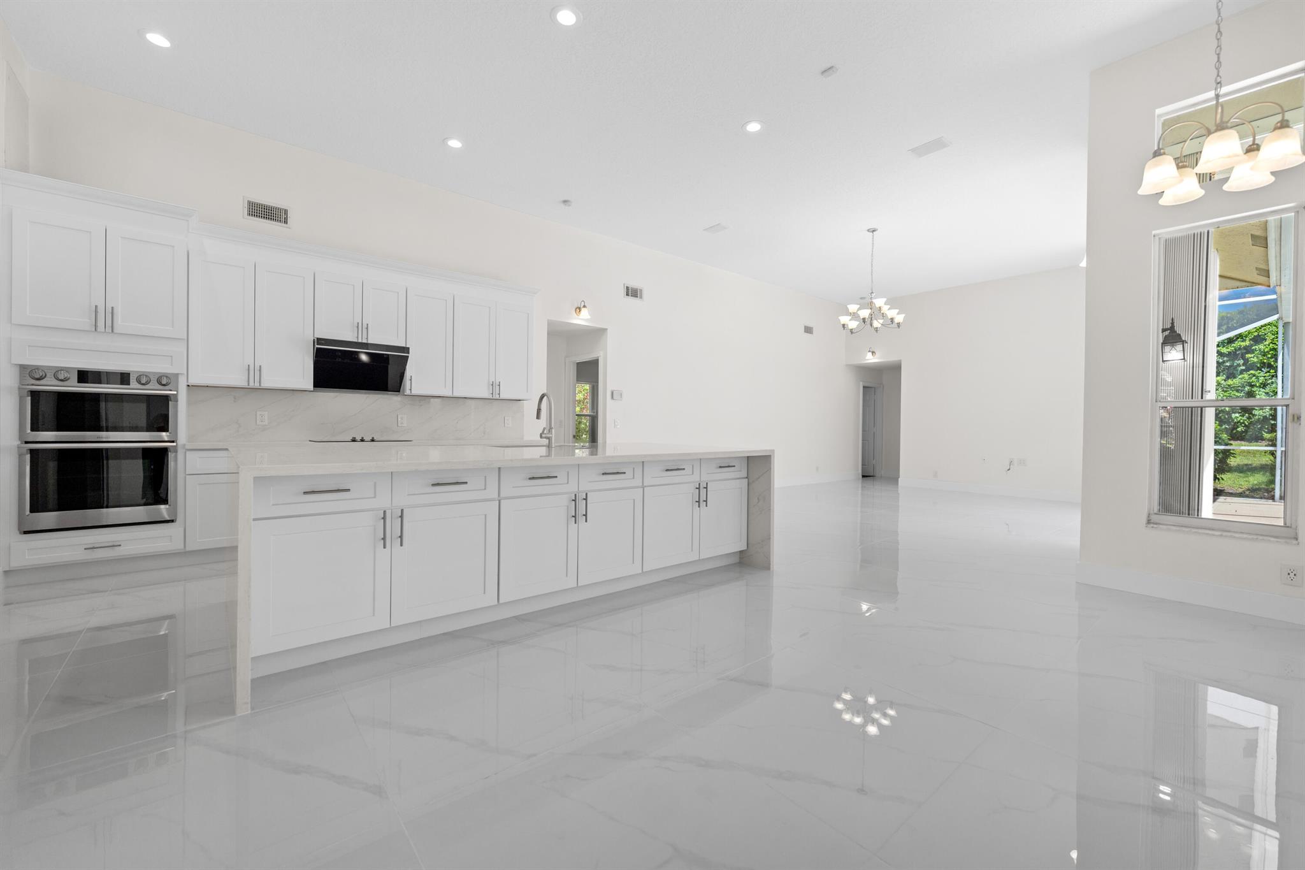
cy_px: 435
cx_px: 652
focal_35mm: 14
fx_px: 507
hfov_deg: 104.3
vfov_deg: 81.2
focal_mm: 14
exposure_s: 1/320
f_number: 2.8
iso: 160
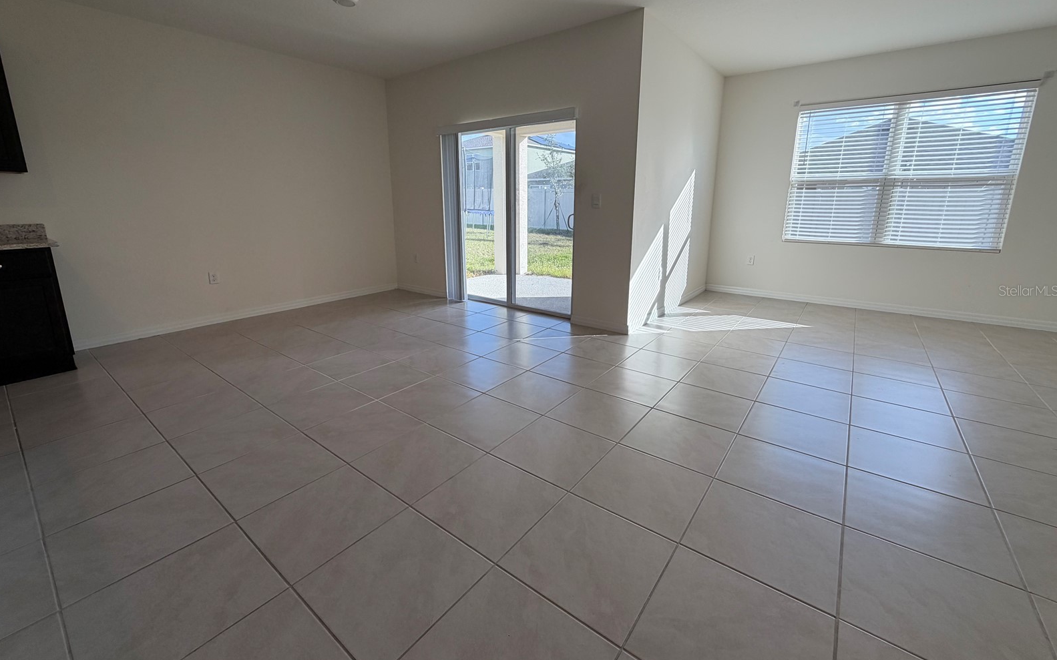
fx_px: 432
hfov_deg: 101.5
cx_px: 527
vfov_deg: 74.5
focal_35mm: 15
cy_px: 290
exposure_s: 1/187
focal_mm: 2.22
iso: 40
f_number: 2.2
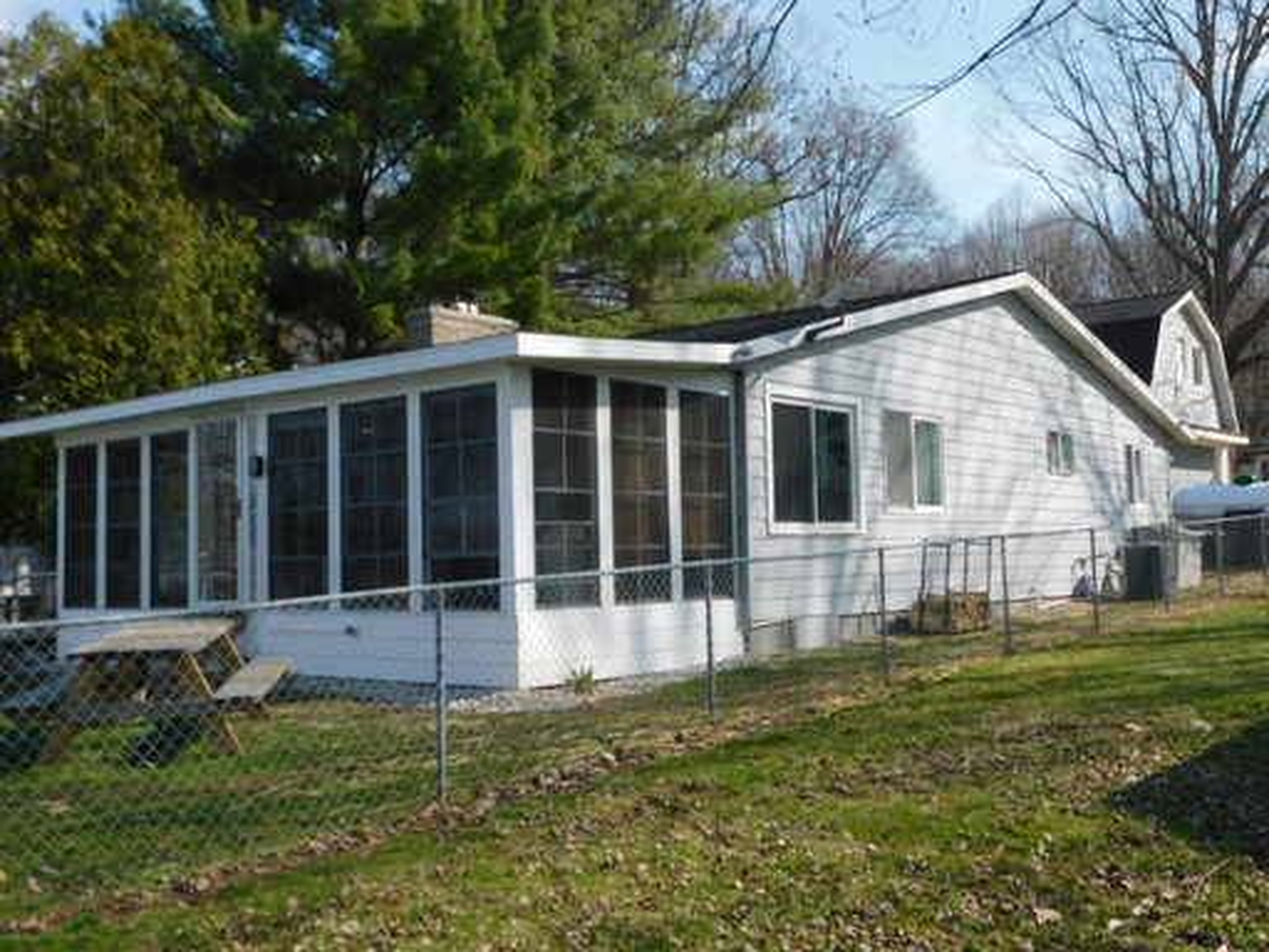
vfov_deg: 39.7
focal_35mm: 36
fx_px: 1320
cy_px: 476
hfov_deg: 51.4
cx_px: 634
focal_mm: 6.3
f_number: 3.5
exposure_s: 1/1000
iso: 125
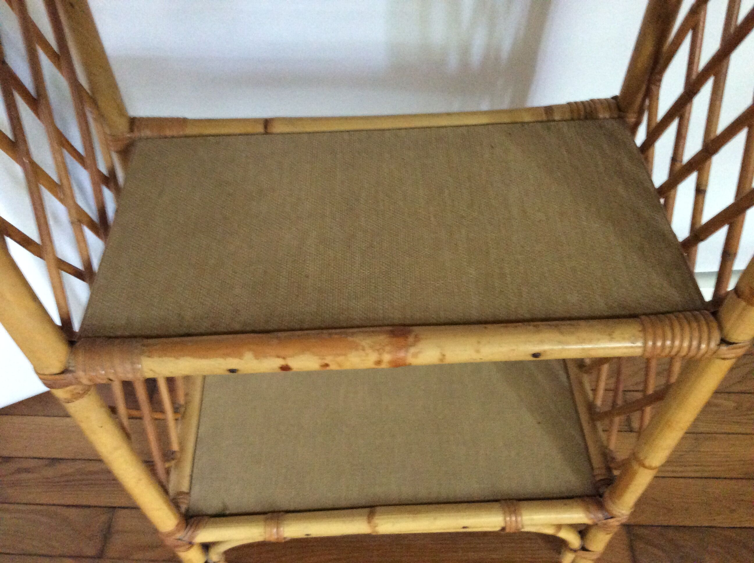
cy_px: 282
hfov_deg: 56.9
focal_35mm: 32
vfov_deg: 44.1
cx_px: 377
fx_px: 696
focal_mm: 3.3
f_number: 2.4
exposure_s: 1/17
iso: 320
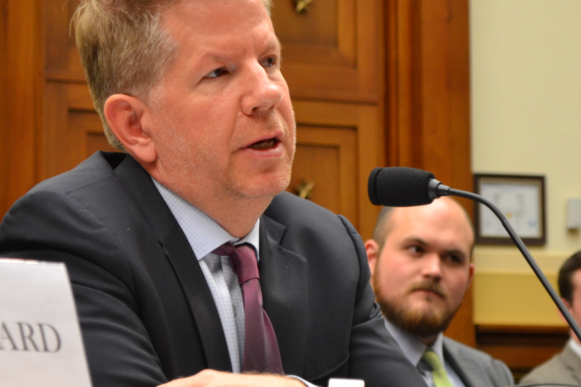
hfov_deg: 11.6
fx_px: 2856
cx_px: 287
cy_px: 256
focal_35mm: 177
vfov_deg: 7.8
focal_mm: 52
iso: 400
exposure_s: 1/20
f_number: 5.6
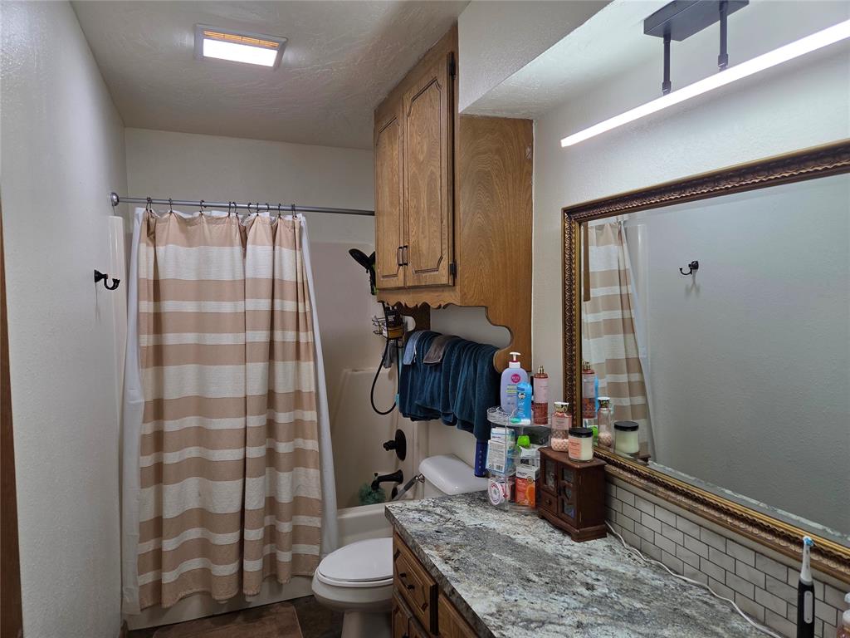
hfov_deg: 73.9
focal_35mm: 23
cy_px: 319
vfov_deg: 58.9
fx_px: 565
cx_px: 425
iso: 100
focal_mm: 5.4
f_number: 1.8
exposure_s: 1/120
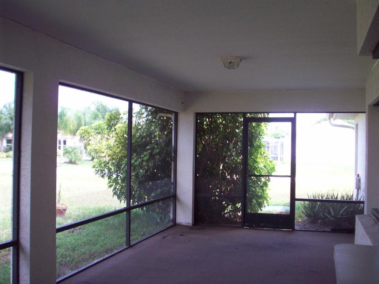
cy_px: 142
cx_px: 190
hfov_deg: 50.1
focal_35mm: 37
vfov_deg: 38.7
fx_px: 405
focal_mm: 6.2
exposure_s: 1/71.2
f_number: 2.8
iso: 80
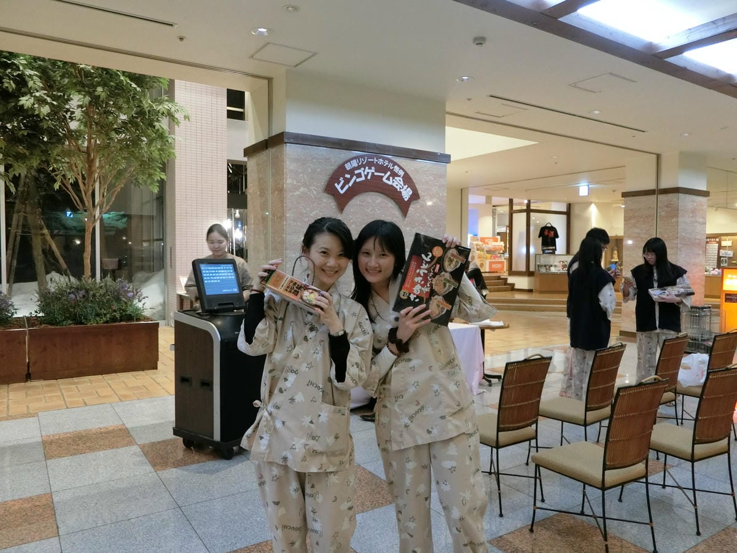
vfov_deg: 54.9
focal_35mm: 25
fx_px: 532
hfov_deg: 69.4
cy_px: 276
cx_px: 368
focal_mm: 5.4
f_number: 2.8
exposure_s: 1/30
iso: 500
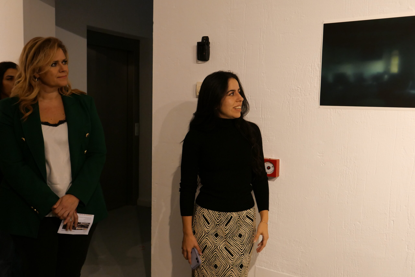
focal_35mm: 33
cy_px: 138
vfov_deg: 40.0
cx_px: 208
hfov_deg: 57.2
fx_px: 380
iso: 1600
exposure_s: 1/125
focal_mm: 15.1
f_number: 3.5
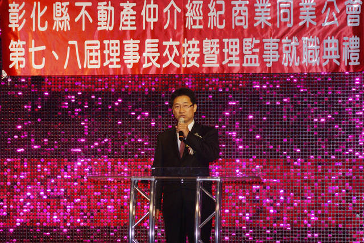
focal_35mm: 180
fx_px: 1822
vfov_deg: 7.6
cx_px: 182
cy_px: 122
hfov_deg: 11.4
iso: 400
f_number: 5.6
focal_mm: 120
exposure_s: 1/125
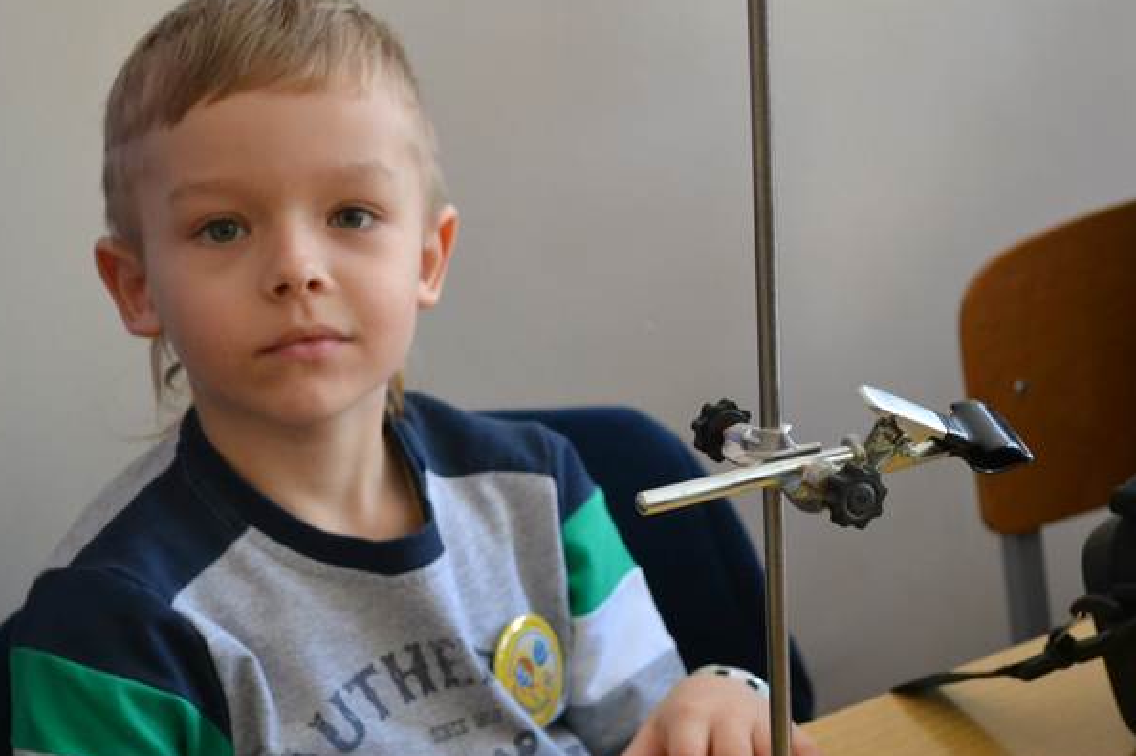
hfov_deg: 21.9
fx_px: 2932
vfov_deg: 14.7
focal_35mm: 93
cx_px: 557
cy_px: 432
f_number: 5.3
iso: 2000
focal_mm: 46
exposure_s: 1/60
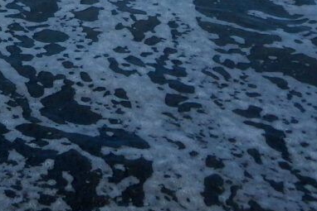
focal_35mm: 92
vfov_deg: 13.8
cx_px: -17
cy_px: -121
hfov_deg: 21.2
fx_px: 810
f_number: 6
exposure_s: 1/640
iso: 125
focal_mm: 4
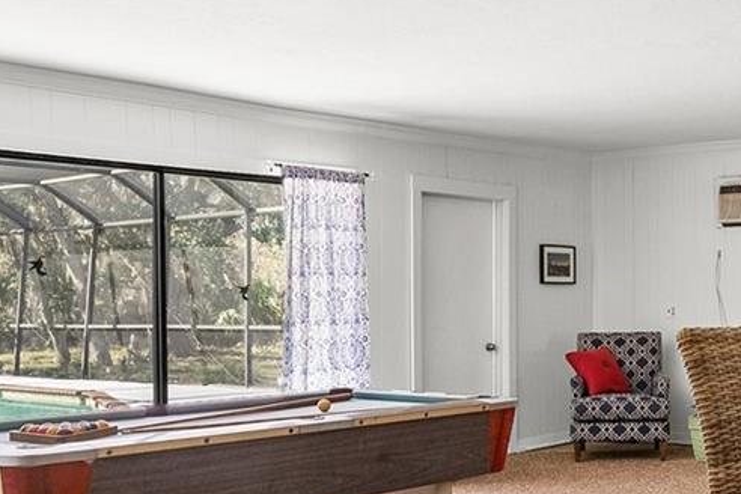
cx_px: 744
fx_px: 1070
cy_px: 299
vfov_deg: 25.9
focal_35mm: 52
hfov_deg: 34.6
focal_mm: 16
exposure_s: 1/1.25
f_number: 9
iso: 400
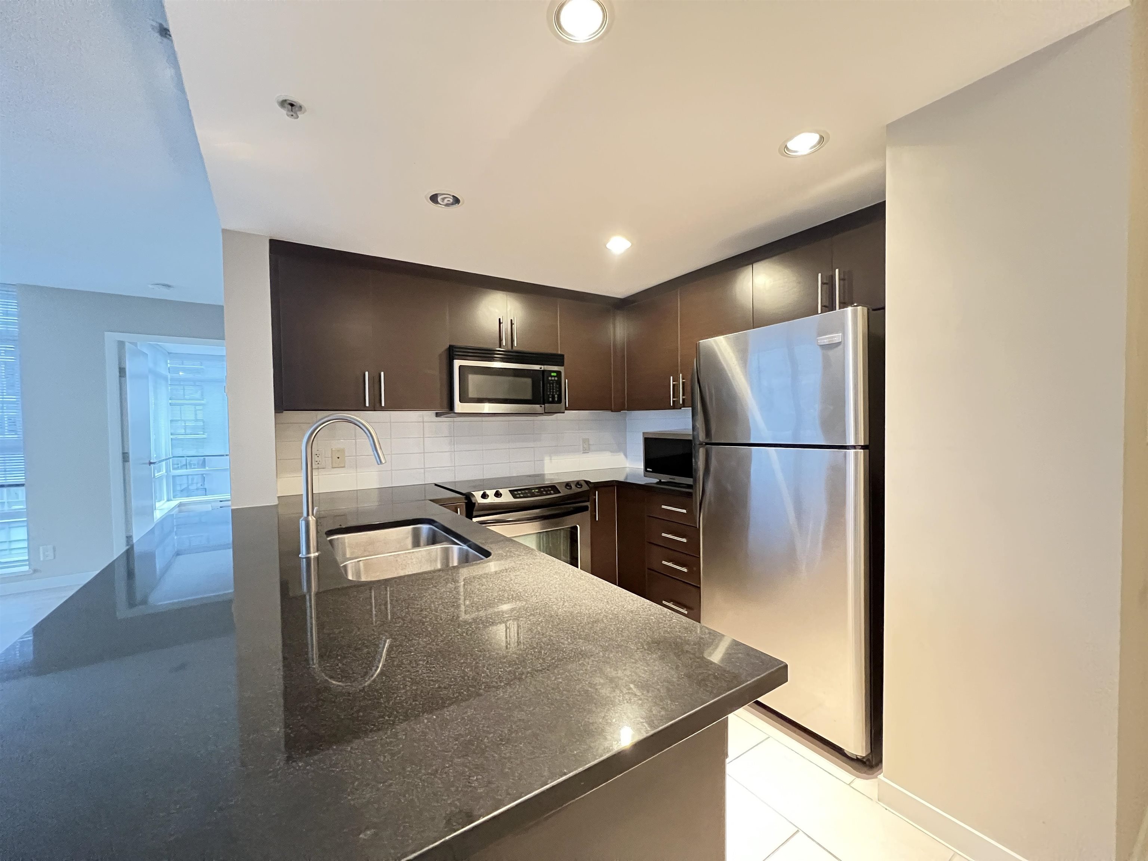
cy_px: 430
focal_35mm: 13
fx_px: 431
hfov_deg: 106.2
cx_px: 574
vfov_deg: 89.9
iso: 1250
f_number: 1.8
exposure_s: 1/40
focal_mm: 1.57
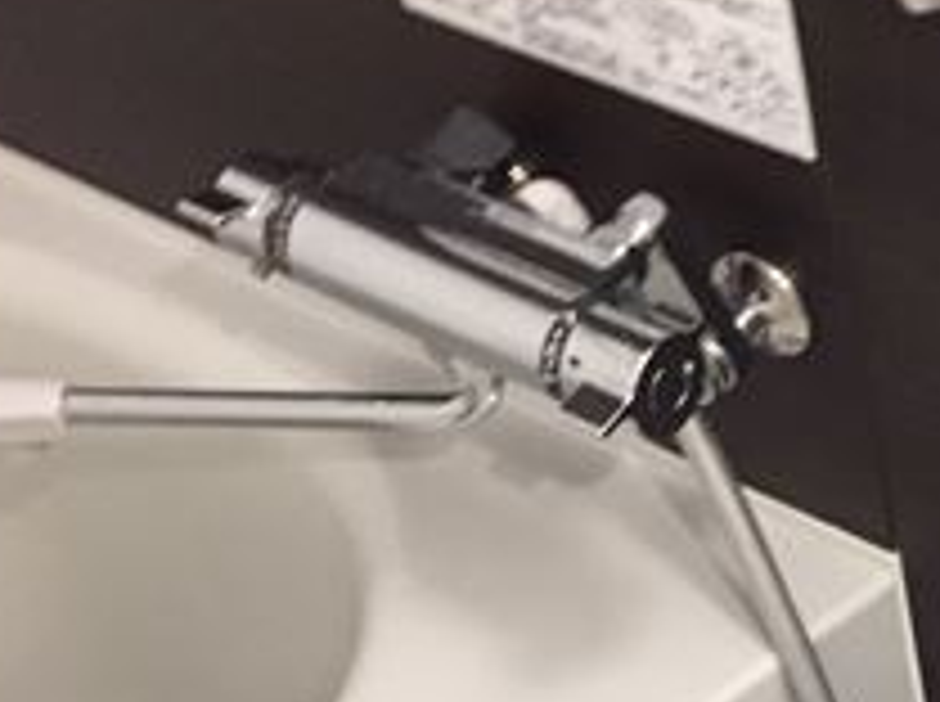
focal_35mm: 89
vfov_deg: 15.8
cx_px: 940
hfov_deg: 21.3
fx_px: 2413
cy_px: 868
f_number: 2.2
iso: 250
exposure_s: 1/30
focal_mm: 4.15
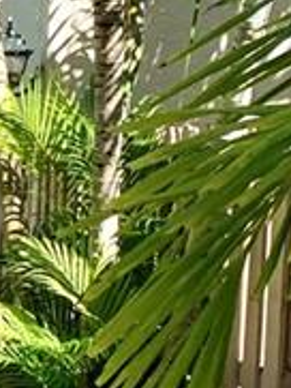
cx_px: -490
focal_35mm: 172
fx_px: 1926
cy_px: 341
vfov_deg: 11.4
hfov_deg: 7.8
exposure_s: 1/515
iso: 25
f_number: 1.8
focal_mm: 4.25
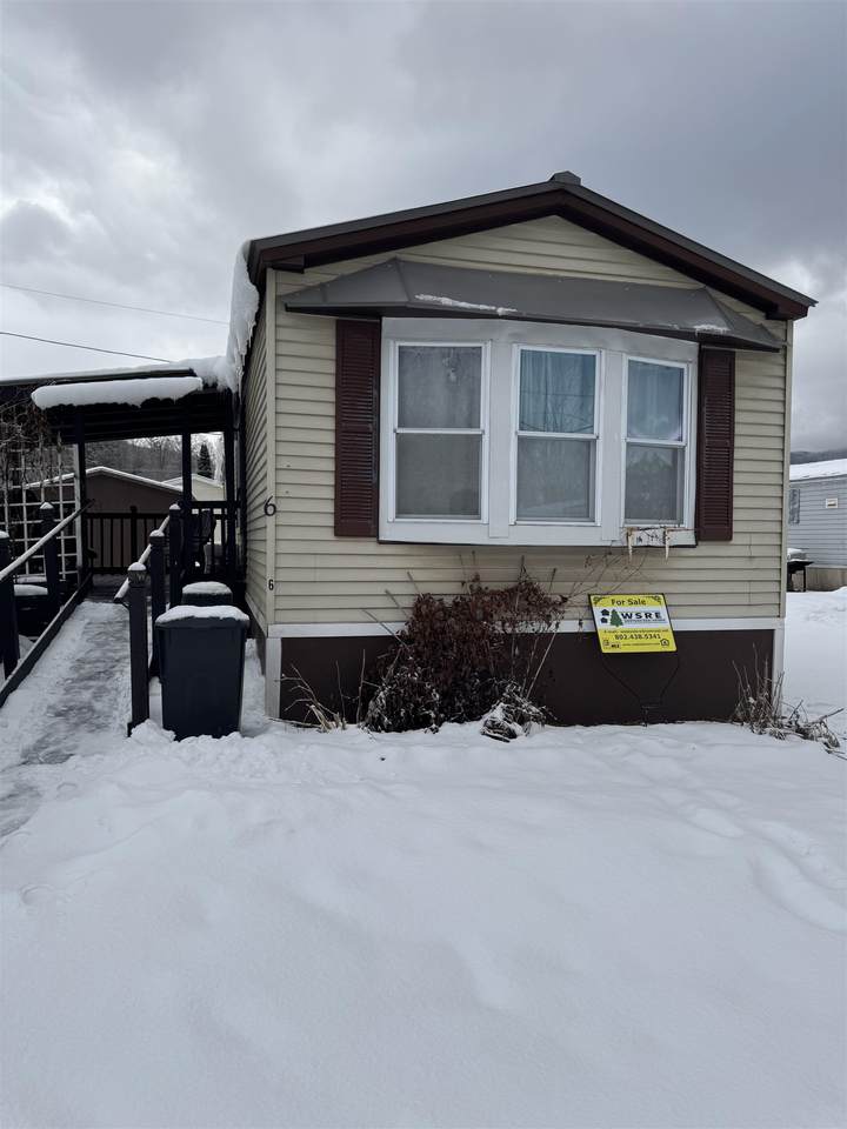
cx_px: 424
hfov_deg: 56.8
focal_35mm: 24
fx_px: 783
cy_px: 564
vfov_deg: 71.6
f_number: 1.78
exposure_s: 1/3802
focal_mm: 6.76
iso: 80
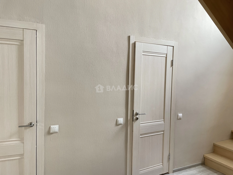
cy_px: 88
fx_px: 175
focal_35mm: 26
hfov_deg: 67.3
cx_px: 116
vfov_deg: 53.1
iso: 160
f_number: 1.6
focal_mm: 4.2
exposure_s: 1/60
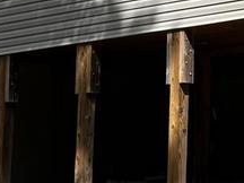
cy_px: 34
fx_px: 1128
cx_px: 445
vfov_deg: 9.3
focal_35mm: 160
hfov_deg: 11.4
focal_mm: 6.76
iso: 80
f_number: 1.78
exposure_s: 1/4310
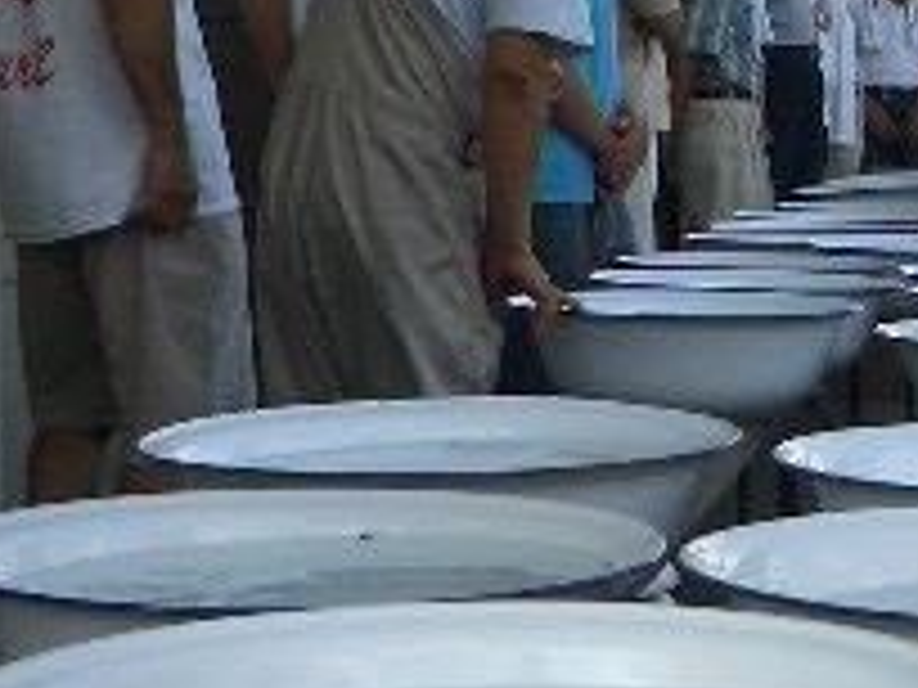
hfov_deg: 17.8
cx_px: 594
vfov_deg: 13.4
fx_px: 2917
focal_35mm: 110
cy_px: 490
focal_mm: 5.8
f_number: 2.6
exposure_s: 1/800
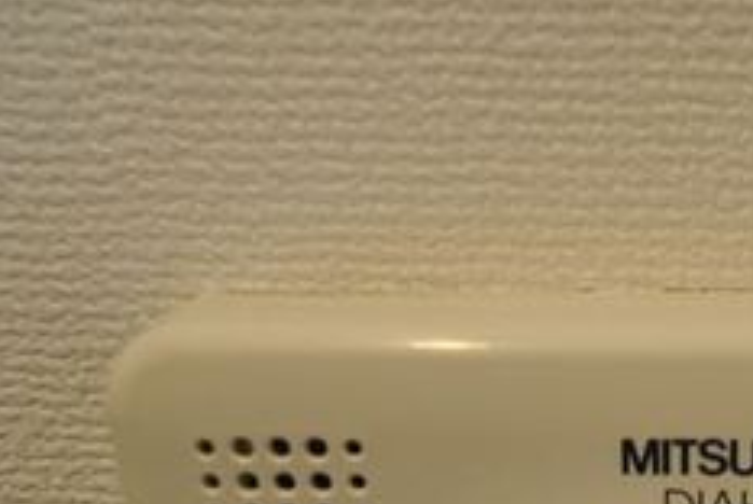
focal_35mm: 66
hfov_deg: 29.1
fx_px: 1382
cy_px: 638
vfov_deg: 19.2
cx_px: 692
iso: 400
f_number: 5.6
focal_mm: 16
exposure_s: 1/20
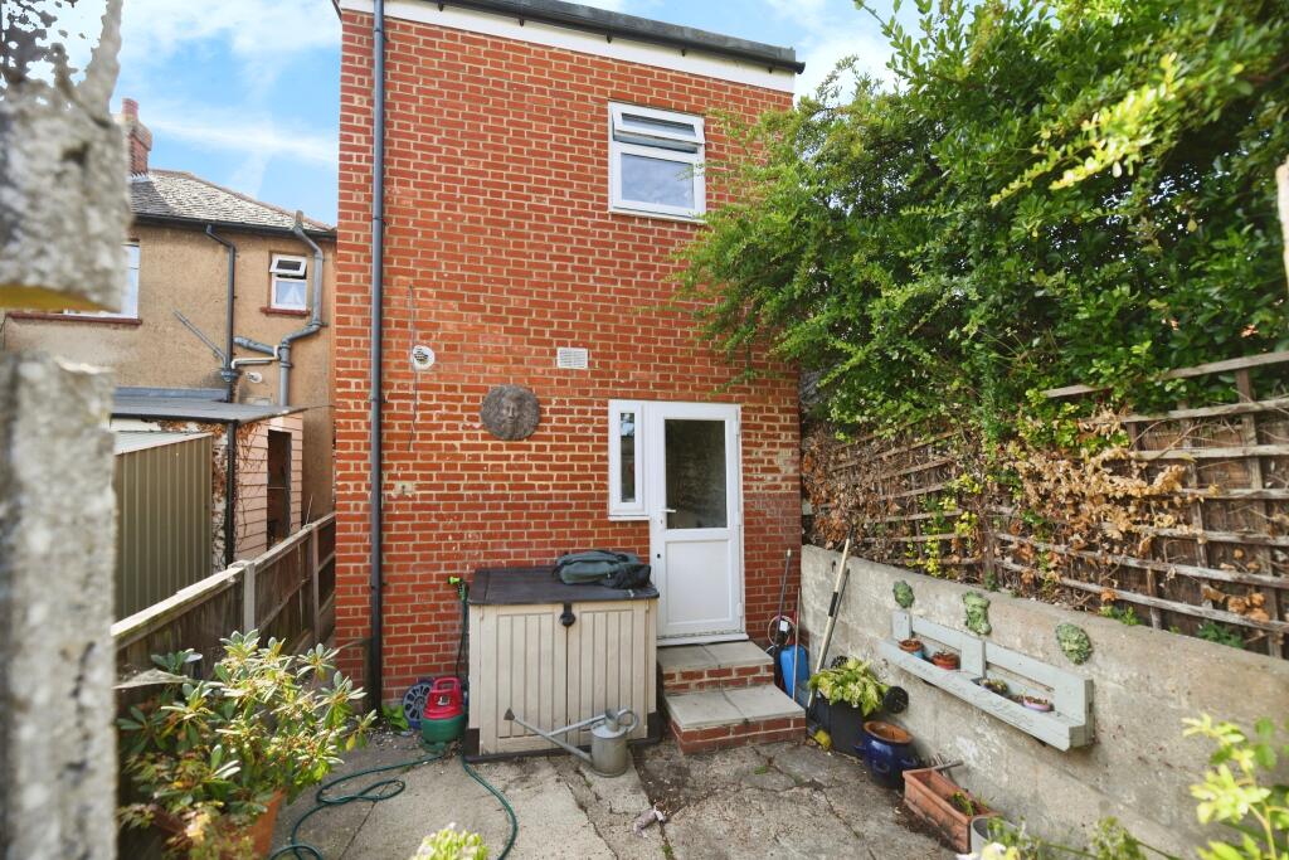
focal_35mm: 14
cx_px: 644
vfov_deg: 81.2
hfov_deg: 104.2
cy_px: 430
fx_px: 501
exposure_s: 1/1250
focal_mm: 14
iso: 400
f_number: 3.5
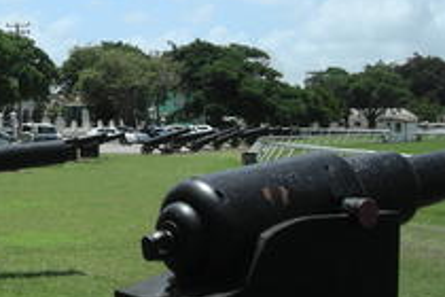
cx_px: 44
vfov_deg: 14.5
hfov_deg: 21.2
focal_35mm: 94
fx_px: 1162
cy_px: 113
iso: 50
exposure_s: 1/871
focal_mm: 6.3
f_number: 3.2
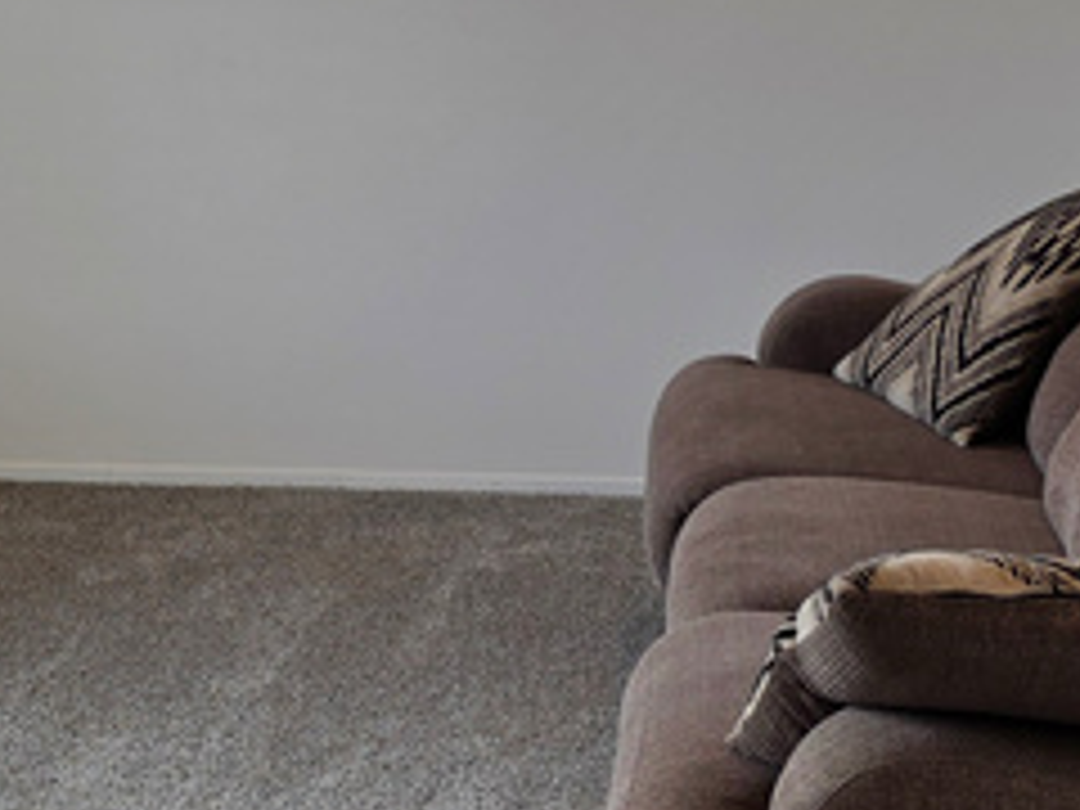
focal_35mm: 98
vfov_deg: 15.1
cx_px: 220
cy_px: 513
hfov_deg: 19.8
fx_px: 3058
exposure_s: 1/120
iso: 16
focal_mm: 6.3
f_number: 1.7
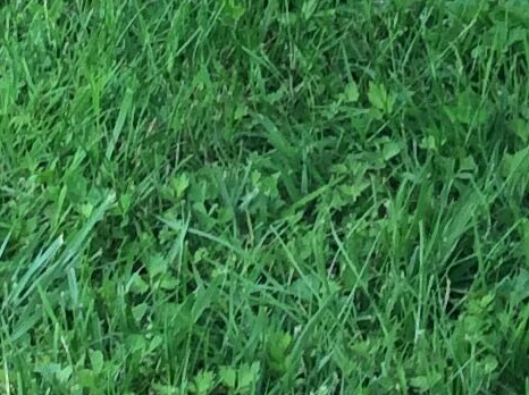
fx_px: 2716
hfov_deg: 11.1
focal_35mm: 178
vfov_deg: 7.9
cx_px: 287
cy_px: -413
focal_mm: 3.3
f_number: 2.4
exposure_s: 1/50
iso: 40
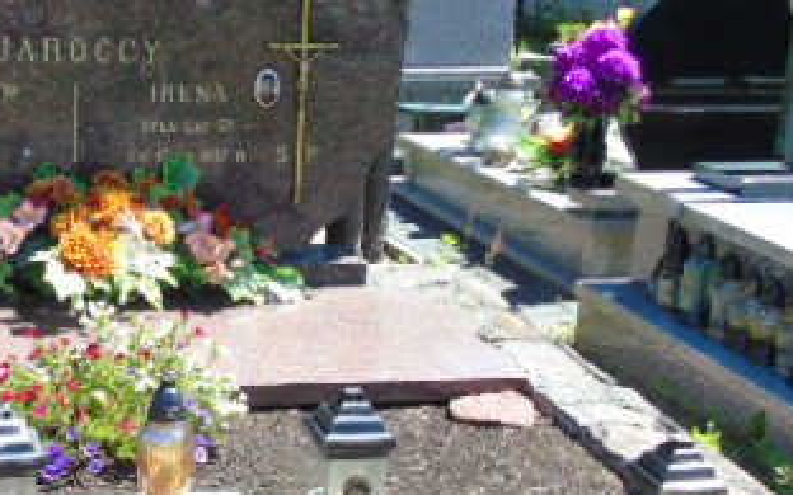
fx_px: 1362
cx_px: 155
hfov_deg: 31.6
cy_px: 366
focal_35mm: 63
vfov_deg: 20.5
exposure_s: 1/200
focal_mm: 5.2
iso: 80
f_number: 3.6
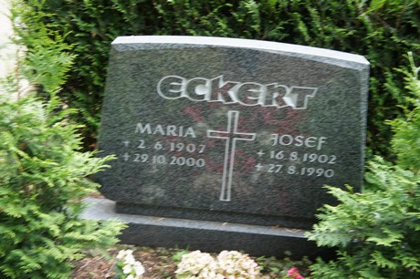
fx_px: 490
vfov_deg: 31.8
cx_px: 210
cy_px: 140
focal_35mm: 42
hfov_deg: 46.4
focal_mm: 28
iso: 400
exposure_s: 1/125
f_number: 4.5
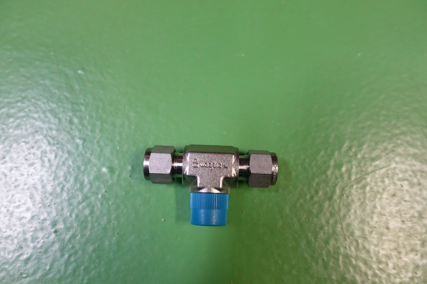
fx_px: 285
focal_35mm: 24
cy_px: 142
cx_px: 214
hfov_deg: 73.7
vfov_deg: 53.1
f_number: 1.8
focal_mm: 8.8
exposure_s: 1/30
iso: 320
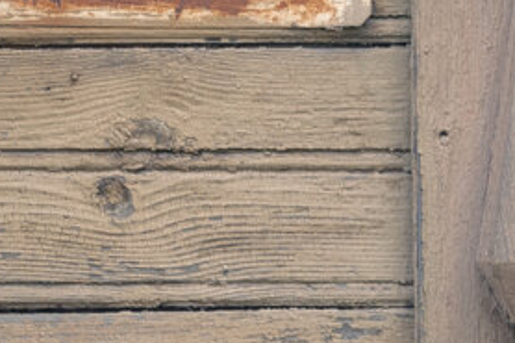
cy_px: -197
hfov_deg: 3.7
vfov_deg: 2.5
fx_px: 7865
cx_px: -128
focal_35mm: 550
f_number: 9
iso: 640
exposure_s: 1/320
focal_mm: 85
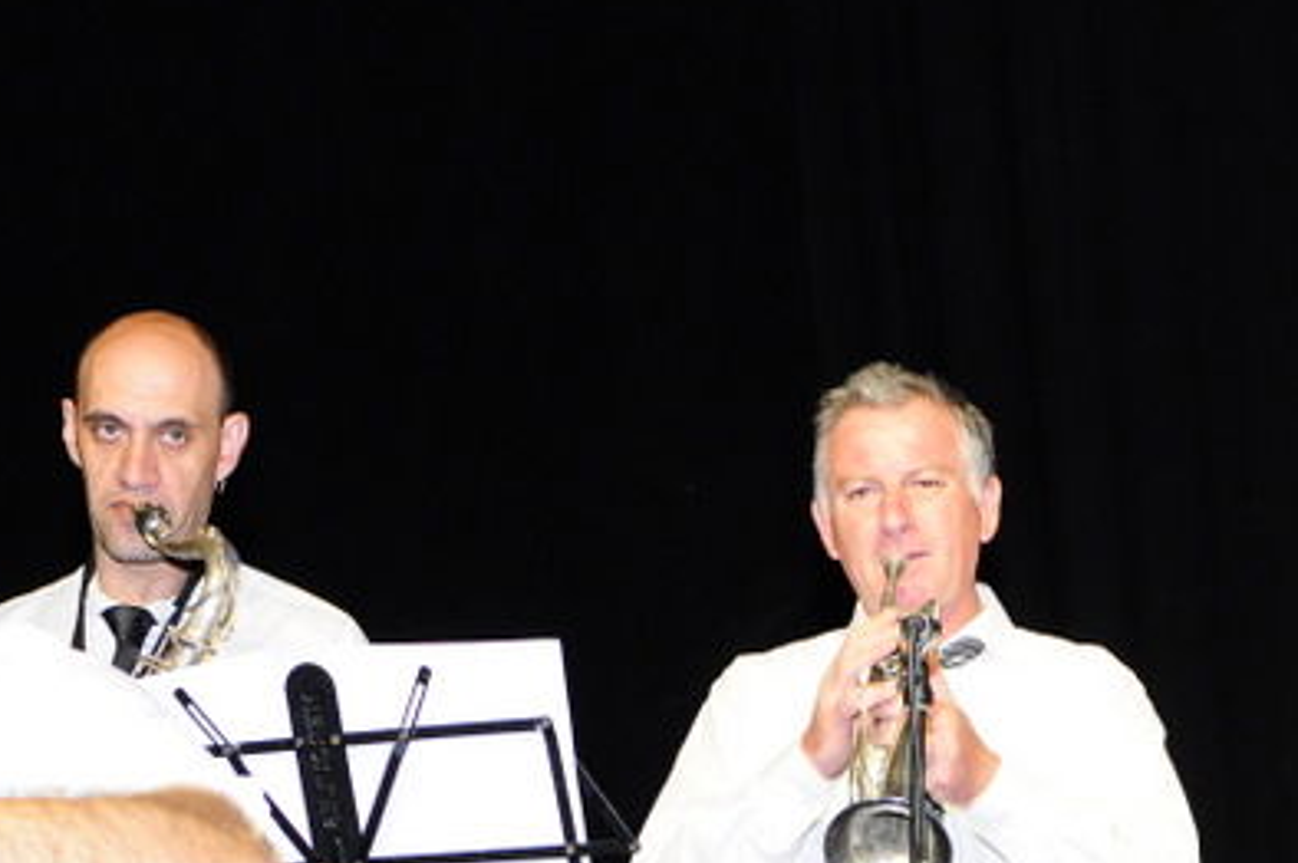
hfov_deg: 17.5
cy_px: 889
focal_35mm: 117
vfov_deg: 11.6
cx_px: 843
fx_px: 4215
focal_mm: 30
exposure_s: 1/80
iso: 800
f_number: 4
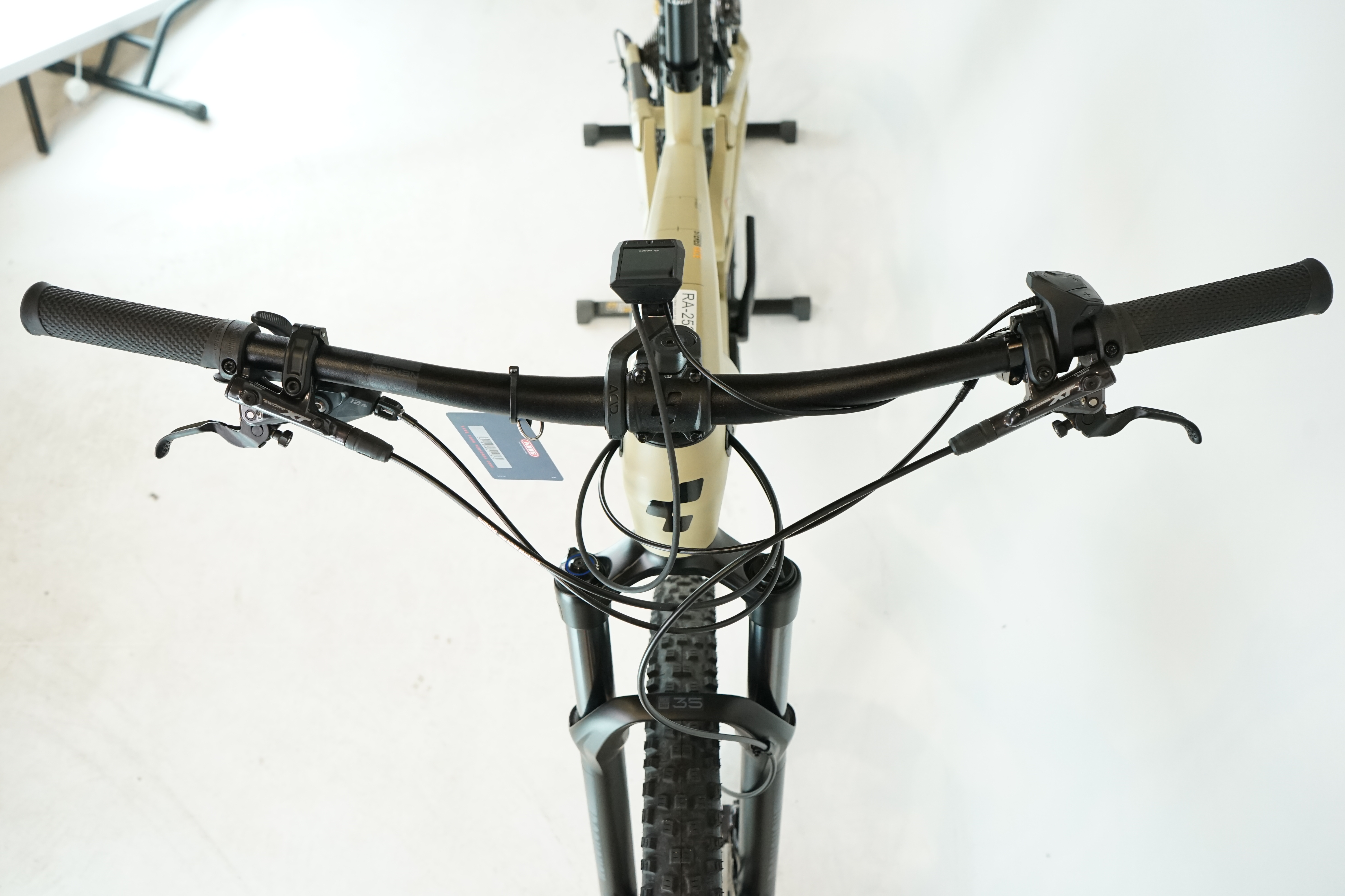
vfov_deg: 45.0
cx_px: 672
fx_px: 1083
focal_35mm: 29
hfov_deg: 63.7
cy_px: 448
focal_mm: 29
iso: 2000
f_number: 5.6
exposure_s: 1/200
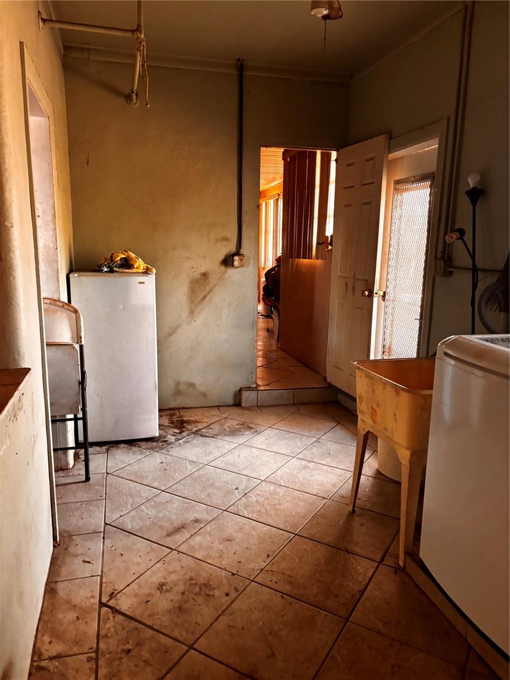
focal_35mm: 26
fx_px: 511
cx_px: 255
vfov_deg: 67.3
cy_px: 340
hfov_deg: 53.1
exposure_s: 1/60
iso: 500
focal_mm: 5.96
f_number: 1.6
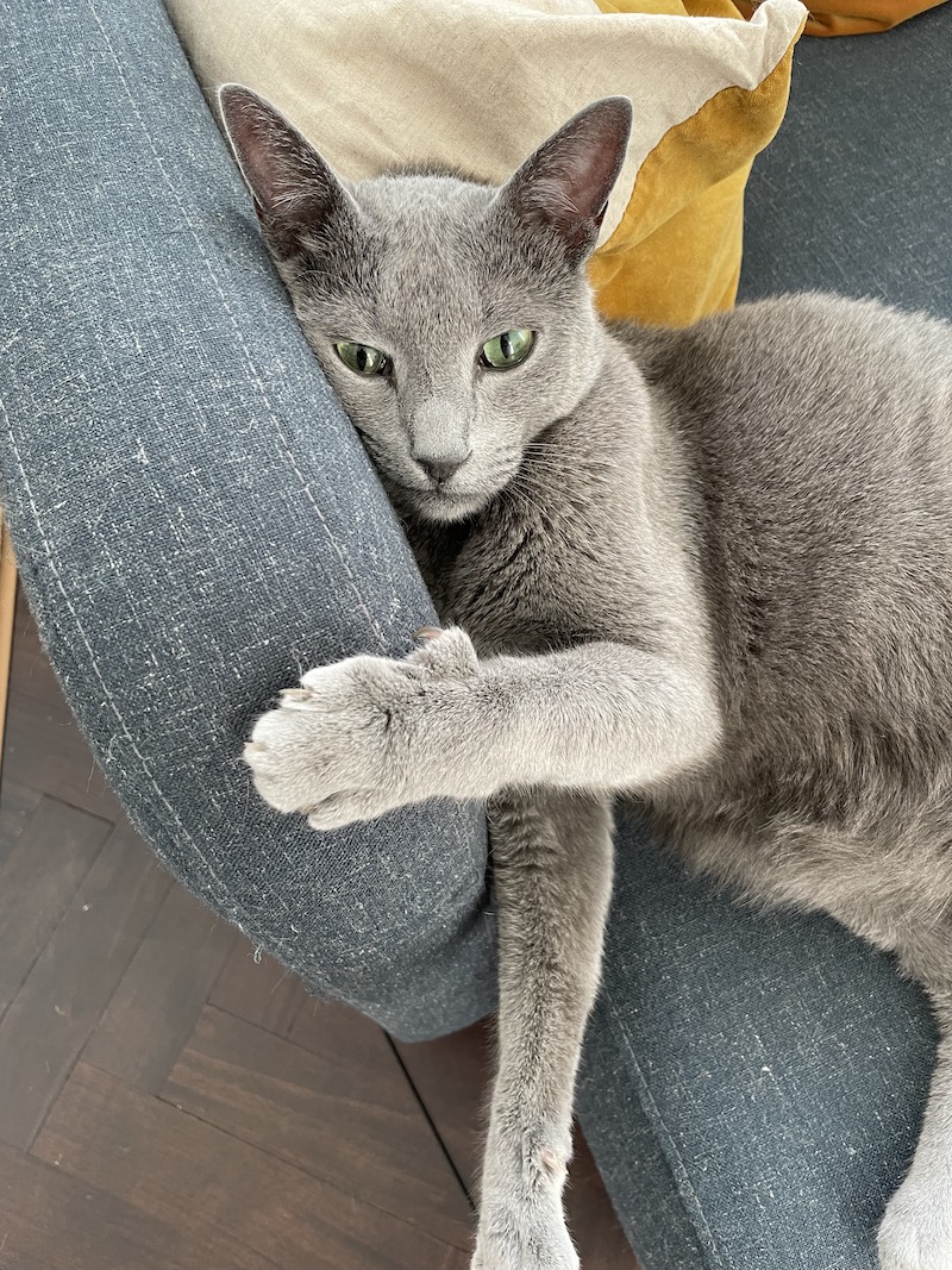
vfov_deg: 67.3
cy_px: 635
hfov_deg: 53.1
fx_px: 954
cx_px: 476
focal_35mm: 26
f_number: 1.6
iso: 125
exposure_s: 1/80
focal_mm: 4.2
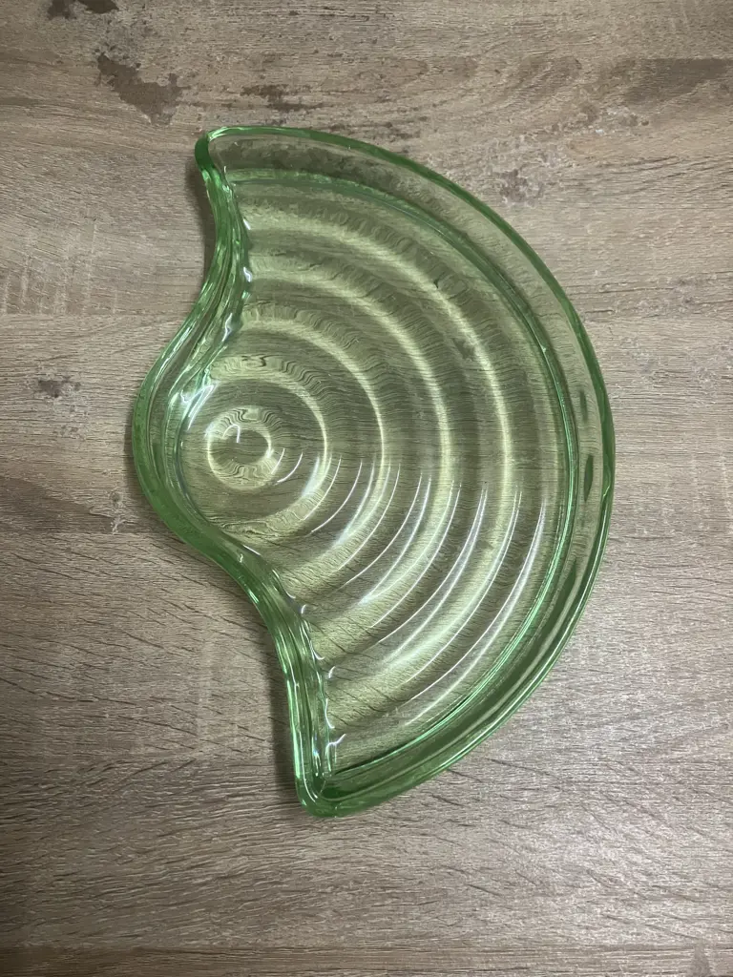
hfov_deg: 49.7
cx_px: 366
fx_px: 791
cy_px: 488
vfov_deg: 63.4
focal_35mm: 28
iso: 250
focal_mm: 3.99
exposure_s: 1/50
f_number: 1.8
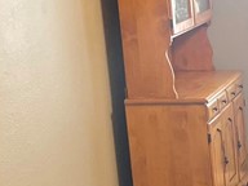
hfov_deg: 12.6
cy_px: 205
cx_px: 486
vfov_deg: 10.5
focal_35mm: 139
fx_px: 996
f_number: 1.5
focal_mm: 5.7
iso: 125
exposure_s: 1/60
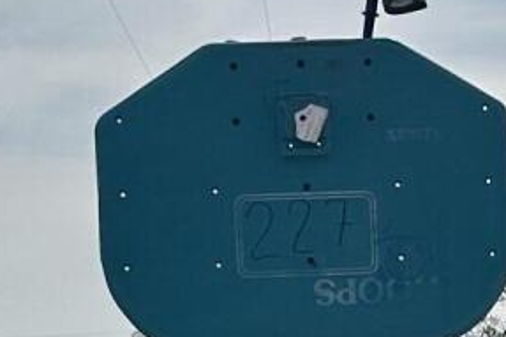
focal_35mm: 174
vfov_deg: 7.8
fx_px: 2444
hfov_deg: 11.8
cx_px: 395
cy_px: 469
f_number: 1.78
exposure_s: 1/15625
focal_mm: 6.86
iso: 80
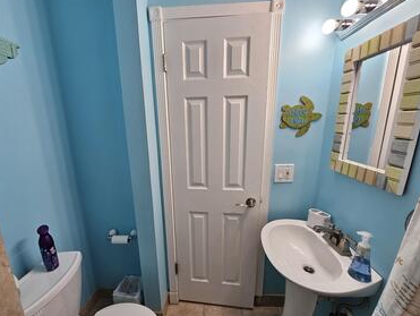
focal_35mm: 14
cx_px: 204
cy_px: 163
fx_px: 170
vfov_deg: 85.7
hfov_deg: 102.0
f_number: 2.2
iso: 125
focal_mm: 2.2
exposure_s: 1/60
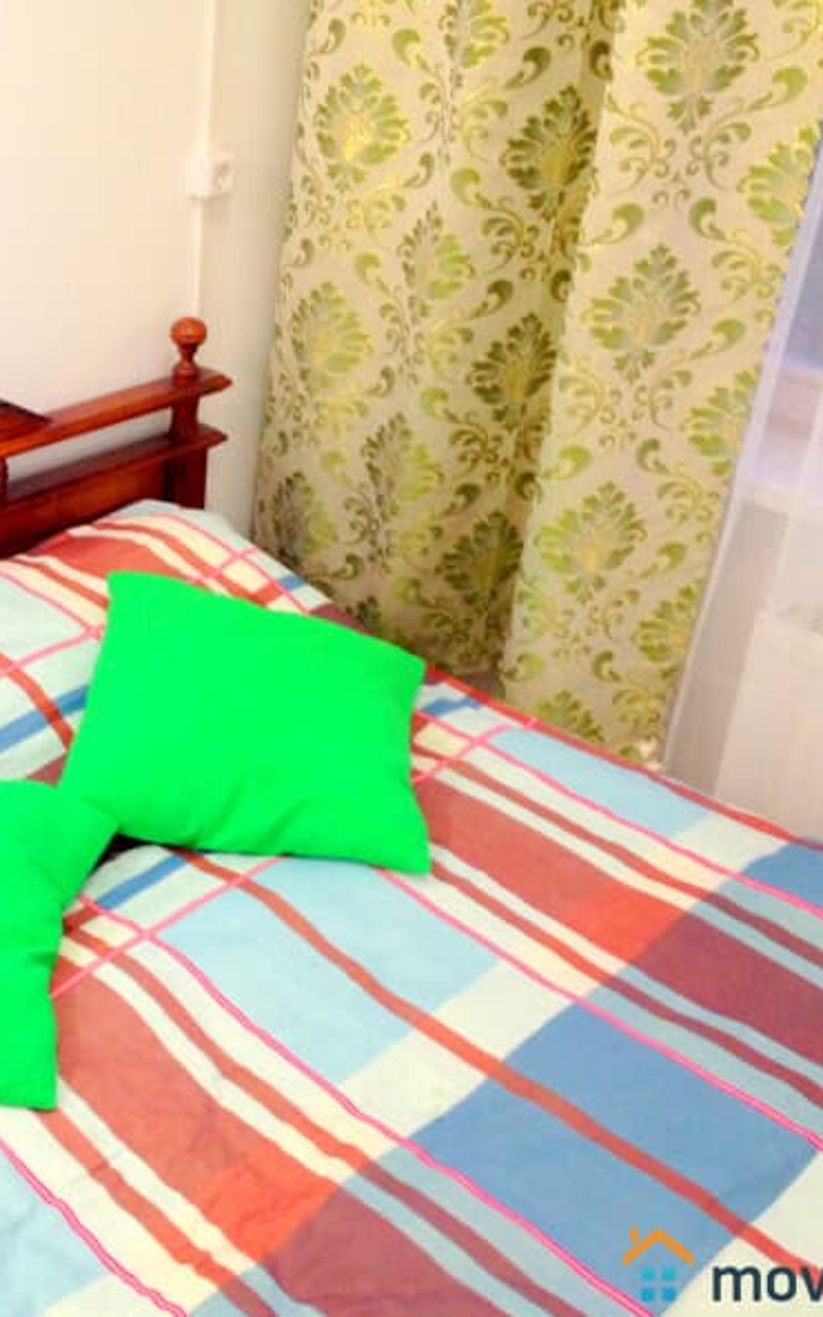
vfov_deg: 40.3
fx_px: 1795
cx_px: 80
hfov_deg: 25.0
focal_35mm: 50
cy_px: 663
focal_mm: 4.28
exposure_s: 1/20
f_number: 2.4
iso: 125
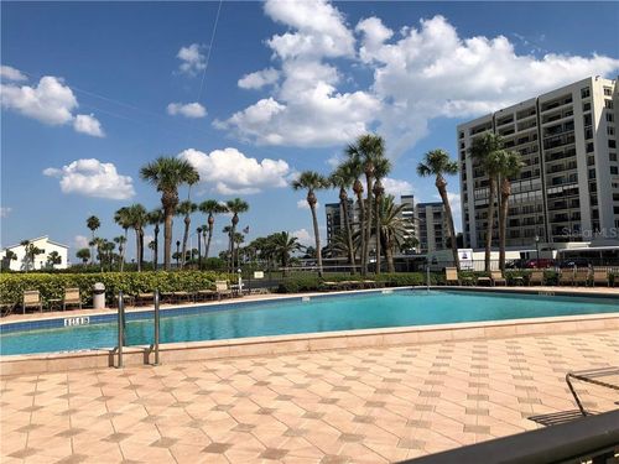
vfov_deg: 49.7
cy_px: 232
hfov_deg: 63.4
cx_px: 310
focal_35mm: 28
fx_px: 501
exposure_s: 1/3690
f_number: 1.8
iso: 20
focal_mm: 3.99
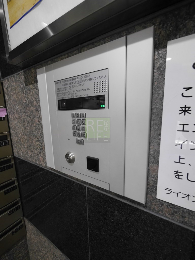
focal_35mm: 16
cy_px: 130
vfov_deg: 94.5
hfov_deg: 78.1
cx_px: 98
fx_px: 120
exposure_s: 1/60
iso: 1600
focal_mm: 8
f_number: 4
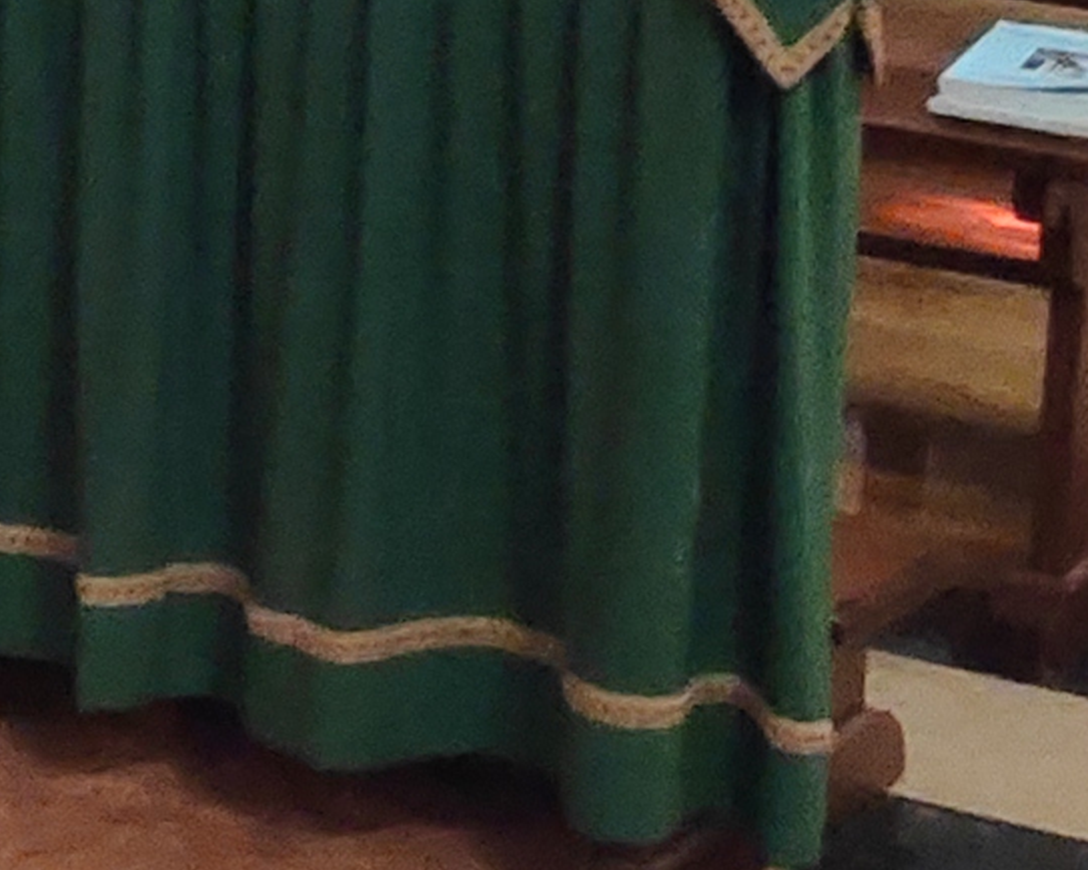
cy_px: -56
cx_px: -711
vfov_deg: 10.5
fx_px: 4667
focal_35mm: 145
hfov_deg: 12.4
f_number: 1.9
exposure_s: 1/17
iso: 5120
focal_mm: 3.94
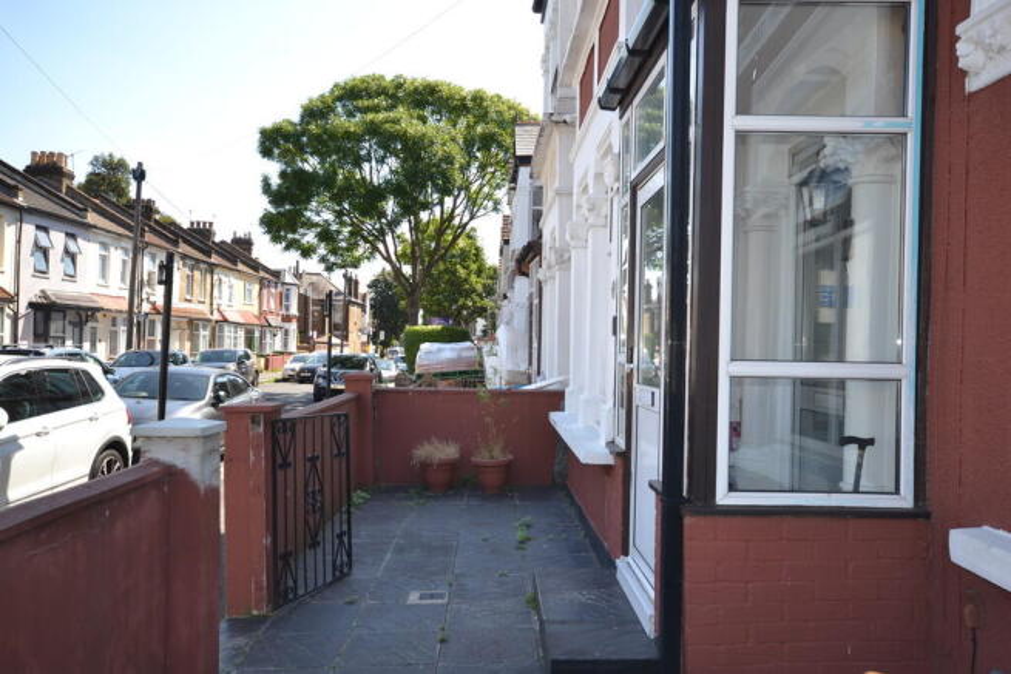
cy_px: 337
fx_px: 843
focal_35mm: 30
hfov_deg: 61.9
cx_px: 506
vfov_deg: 43.6
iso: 110
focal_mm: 20
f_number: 5.6
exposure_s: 1/125
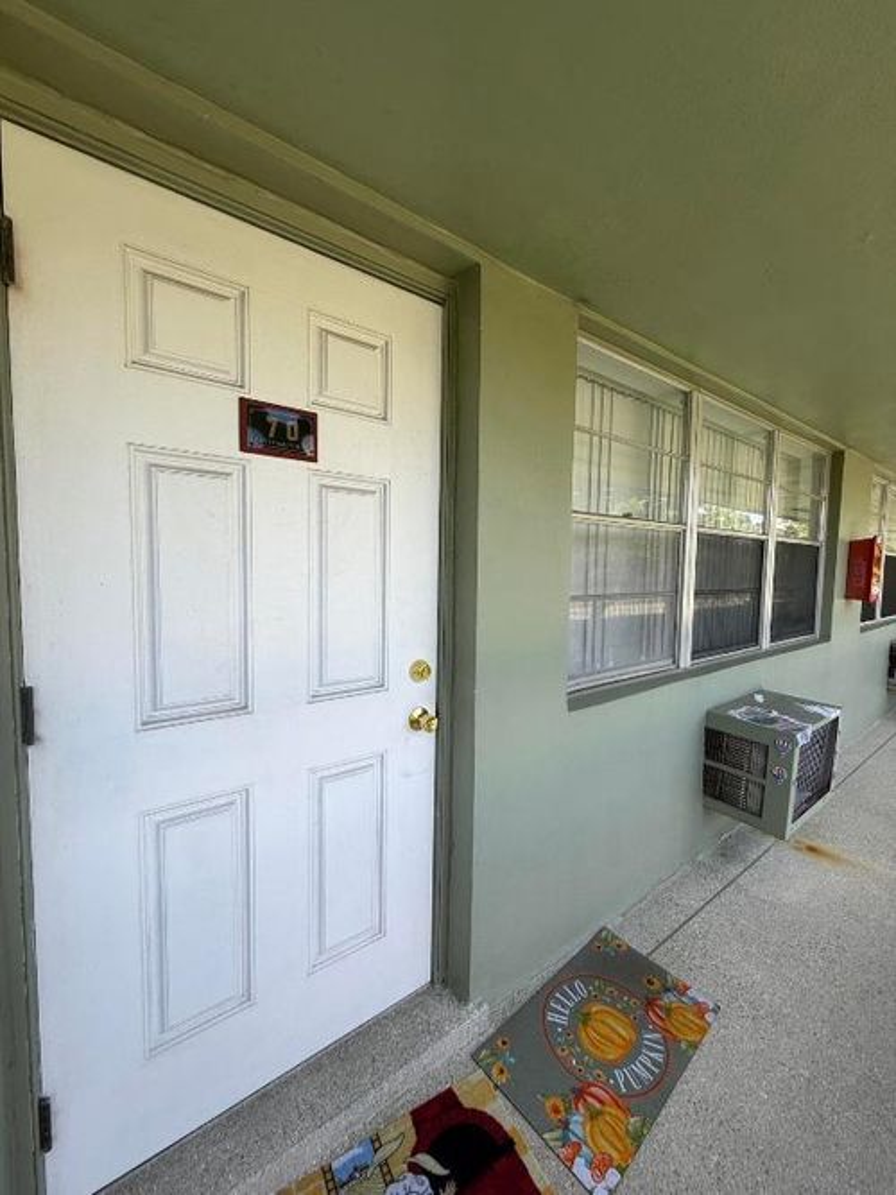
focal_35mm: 14
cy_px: 598
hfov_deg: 85.7
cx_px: 448
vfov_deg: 102.1
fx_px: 483
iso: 50
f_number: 2.2
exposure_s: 1/329
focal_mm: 2.22
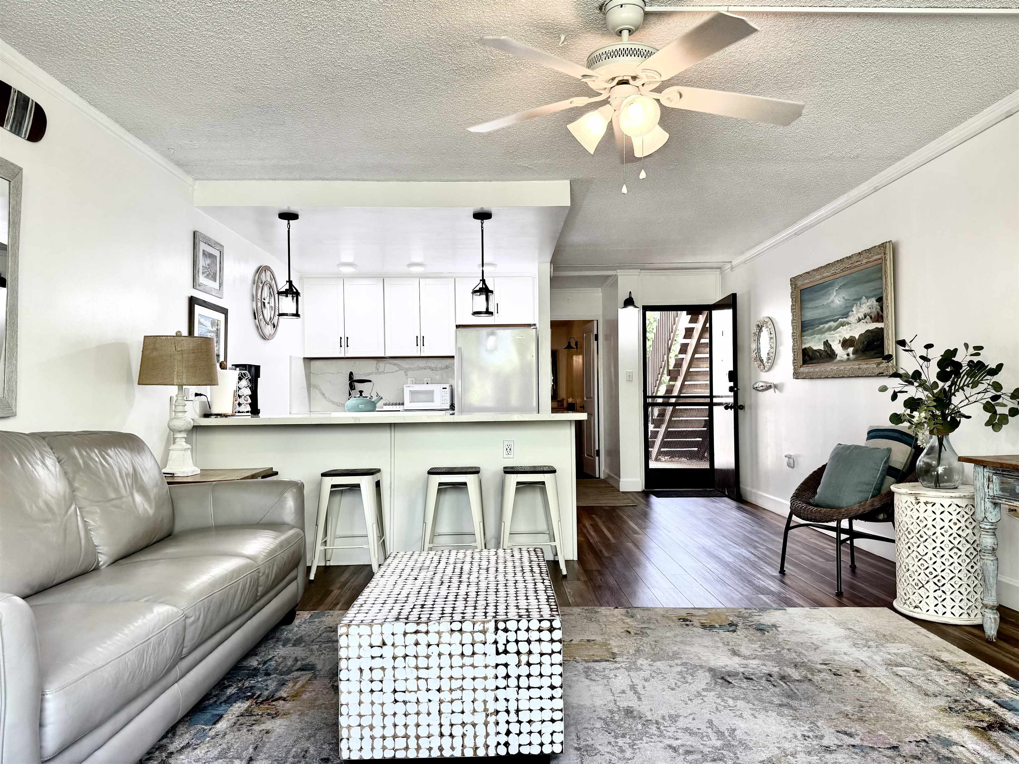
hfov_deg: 71.6
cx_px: 510
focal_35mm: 24
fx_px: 706
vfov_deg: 56.8
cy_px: 382
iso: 80
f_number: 1.78
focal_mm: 6.76
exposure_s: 1/120
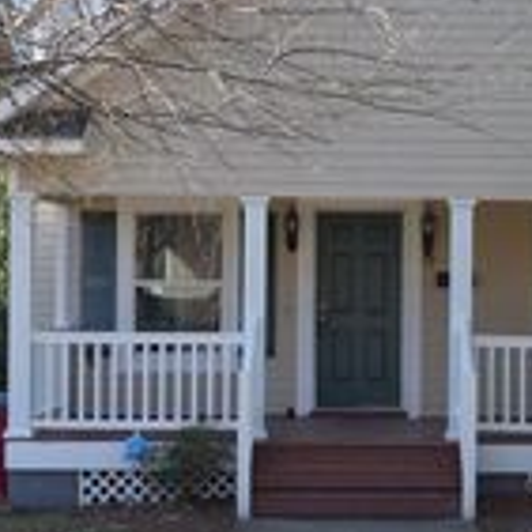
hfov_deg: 21.2
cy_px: 277
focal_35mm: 81
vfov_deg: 21.4
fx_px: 1408
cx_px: 411
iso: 200
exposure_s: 1/500
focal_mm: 18
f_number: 3.5
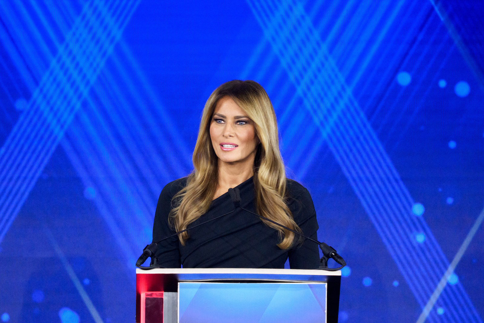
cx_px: 242
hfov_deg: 3.0
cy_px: 162
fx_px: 9196
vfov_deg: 2.0
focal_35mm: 684
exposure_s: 1/200
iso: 4000
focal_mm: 456
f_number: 6.3
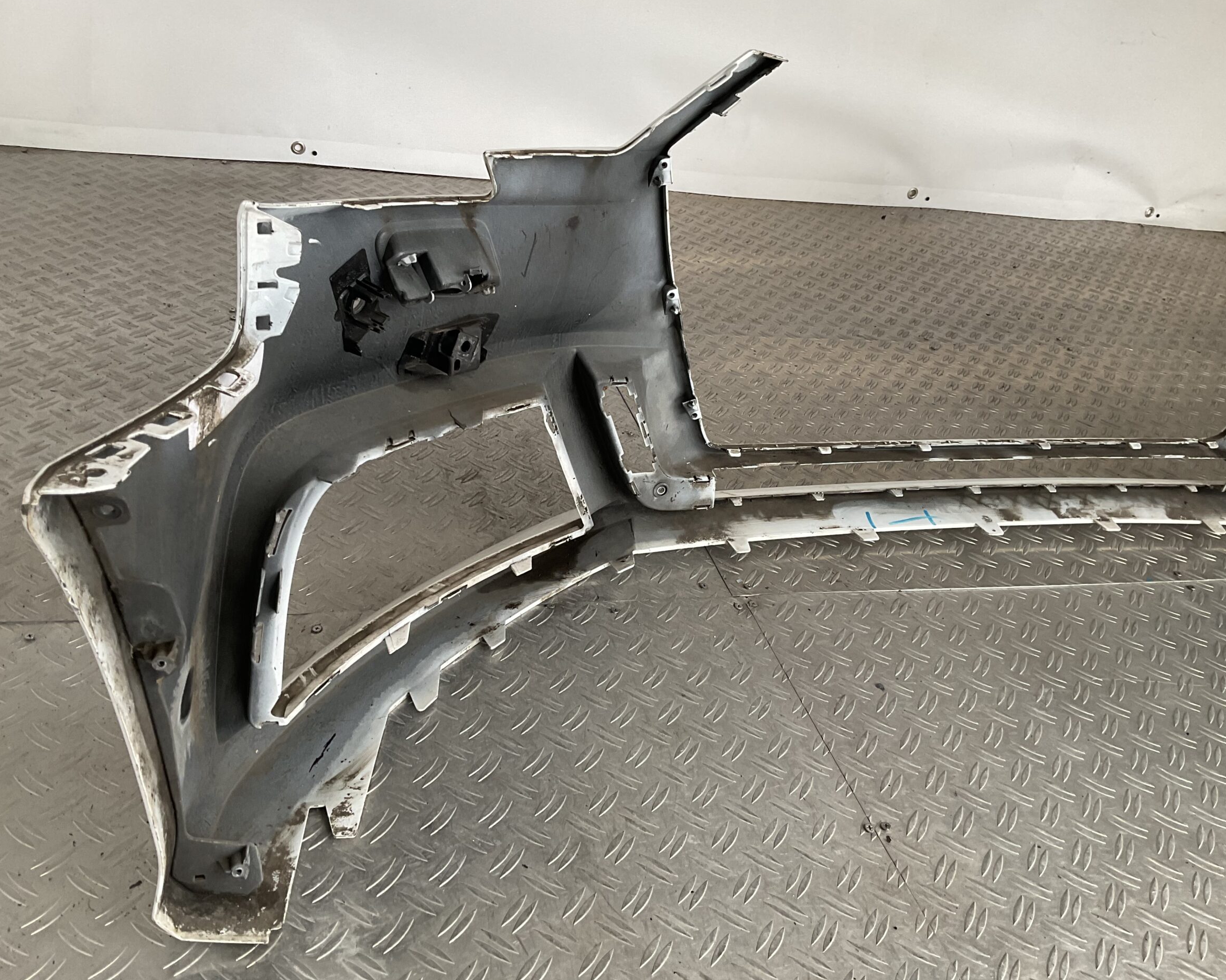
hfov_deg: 57.2
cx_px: 593
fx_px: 1125
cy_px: 495
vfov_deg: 47.1
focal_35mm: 31
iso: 50
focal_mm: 3
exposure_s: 1/60
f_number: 1.8
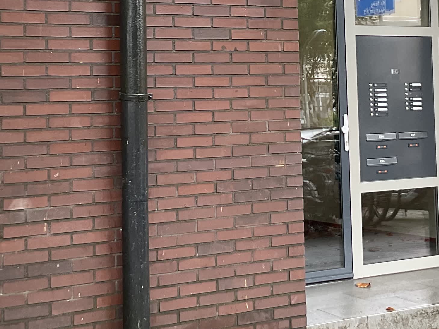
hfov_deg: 24.3
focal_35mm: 80
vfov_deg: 18.2
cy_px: 47
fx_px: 1014
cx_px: 293
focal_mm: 3
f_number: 1.8
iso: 64
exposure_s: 1/120
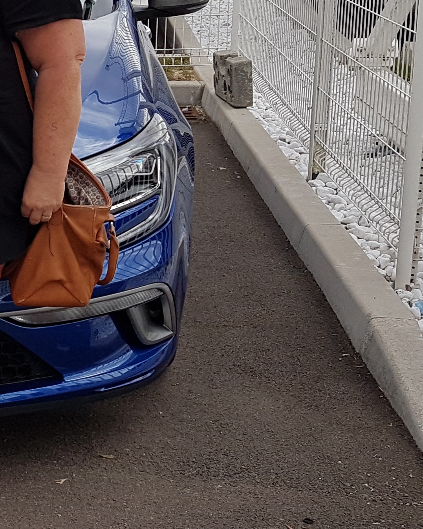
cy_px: 199
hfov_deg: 17.6
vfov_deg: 25.0
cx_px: -255
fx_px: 1189
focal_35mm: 76
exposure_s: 1/1492
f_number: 1.7
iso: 40
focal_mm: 4.2
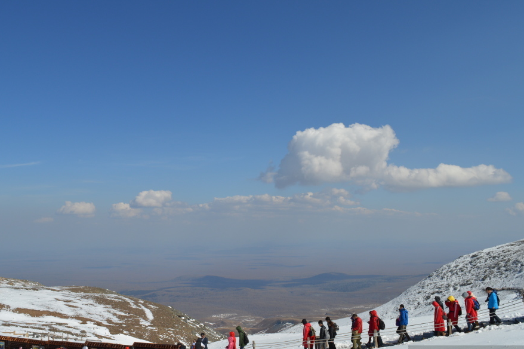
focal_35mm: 35
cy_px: 160
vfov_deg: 37.8
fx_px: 509
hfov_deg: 54.4
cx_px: 241
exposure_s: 1/400
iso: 100
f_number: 10
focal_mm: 20
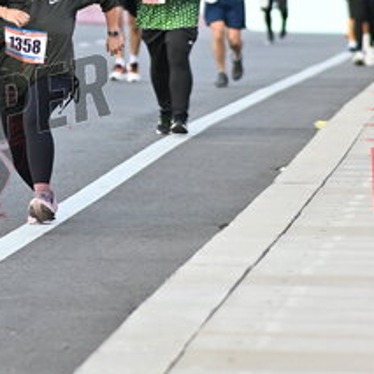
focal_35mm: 406
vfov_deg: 4.3
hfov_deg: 4.3
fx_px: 4963
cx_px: 64
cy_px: -25
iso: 100
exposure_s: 1/1250
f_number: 1.8
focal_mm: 85
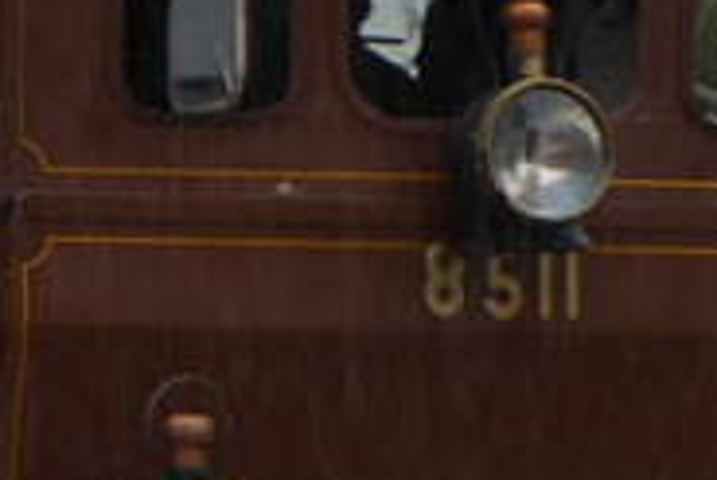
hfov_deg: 5.3
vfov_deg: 3.6
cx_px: -35
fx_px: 7714
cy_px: 203
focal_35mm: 387
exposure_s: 1/100
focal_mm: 9.6
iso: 80
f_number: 4.1
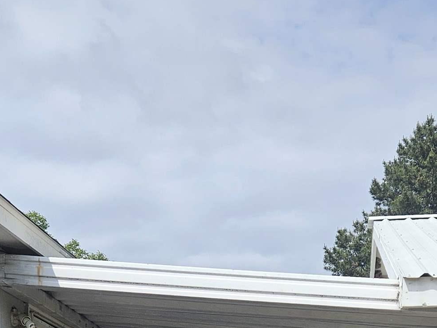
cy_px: 468
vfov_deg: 18.5
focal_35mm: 72
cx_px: 209
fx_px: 909
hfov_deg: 27.0
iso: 25
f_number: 1.8
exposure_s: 1/2391
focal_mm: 5.4
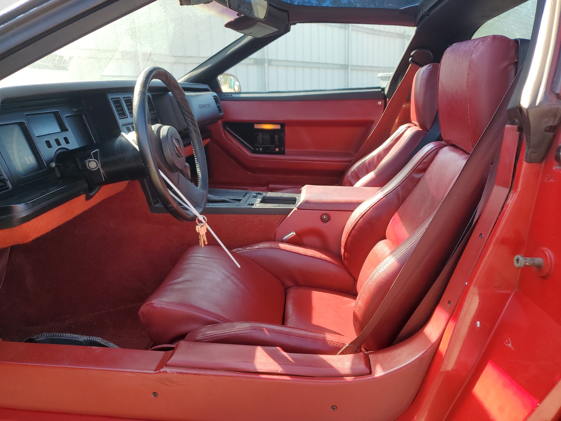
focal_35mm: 26
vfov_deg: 53.1
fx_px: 421
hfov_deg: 67.3
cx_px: 280
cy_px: 210
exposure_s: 1/345
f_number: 1.5
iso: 50
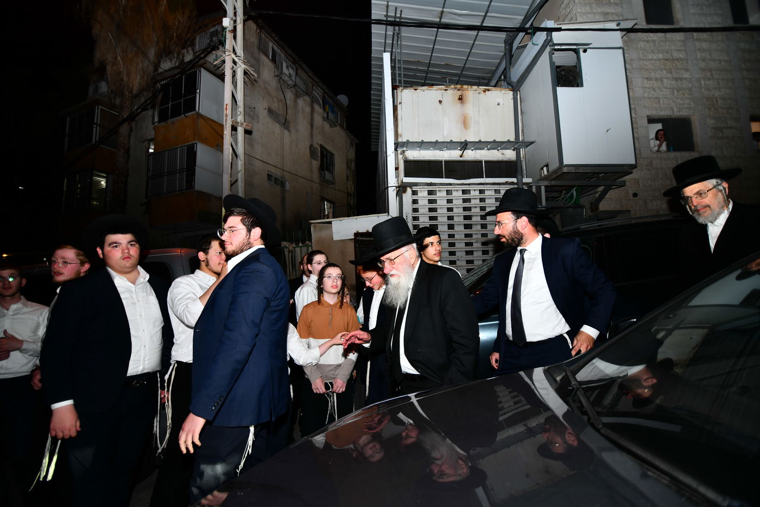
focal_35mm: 16
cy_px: 254
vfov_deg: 73.7
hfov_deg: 96.7
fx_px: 338
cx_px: 380
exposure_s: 1/200
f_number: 5.6
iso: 320
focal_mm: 16
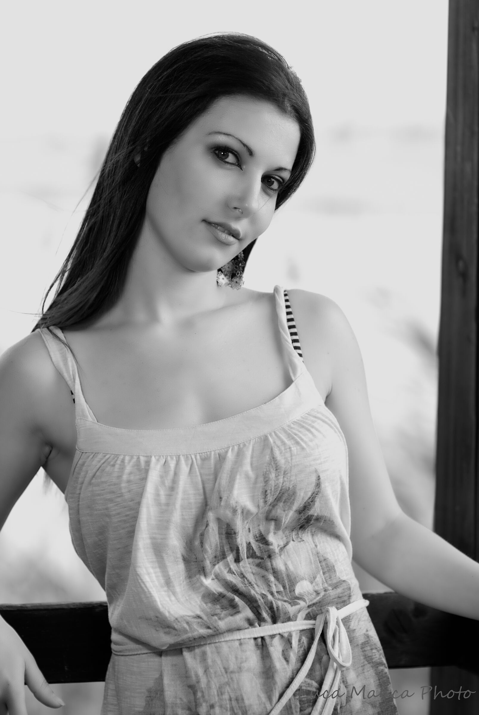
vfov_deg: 16.1
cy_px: 358
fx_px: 2537
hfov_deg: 10.8
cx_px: 240
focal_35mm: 128
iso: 100
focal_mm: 85
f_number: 2
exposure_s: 1/180
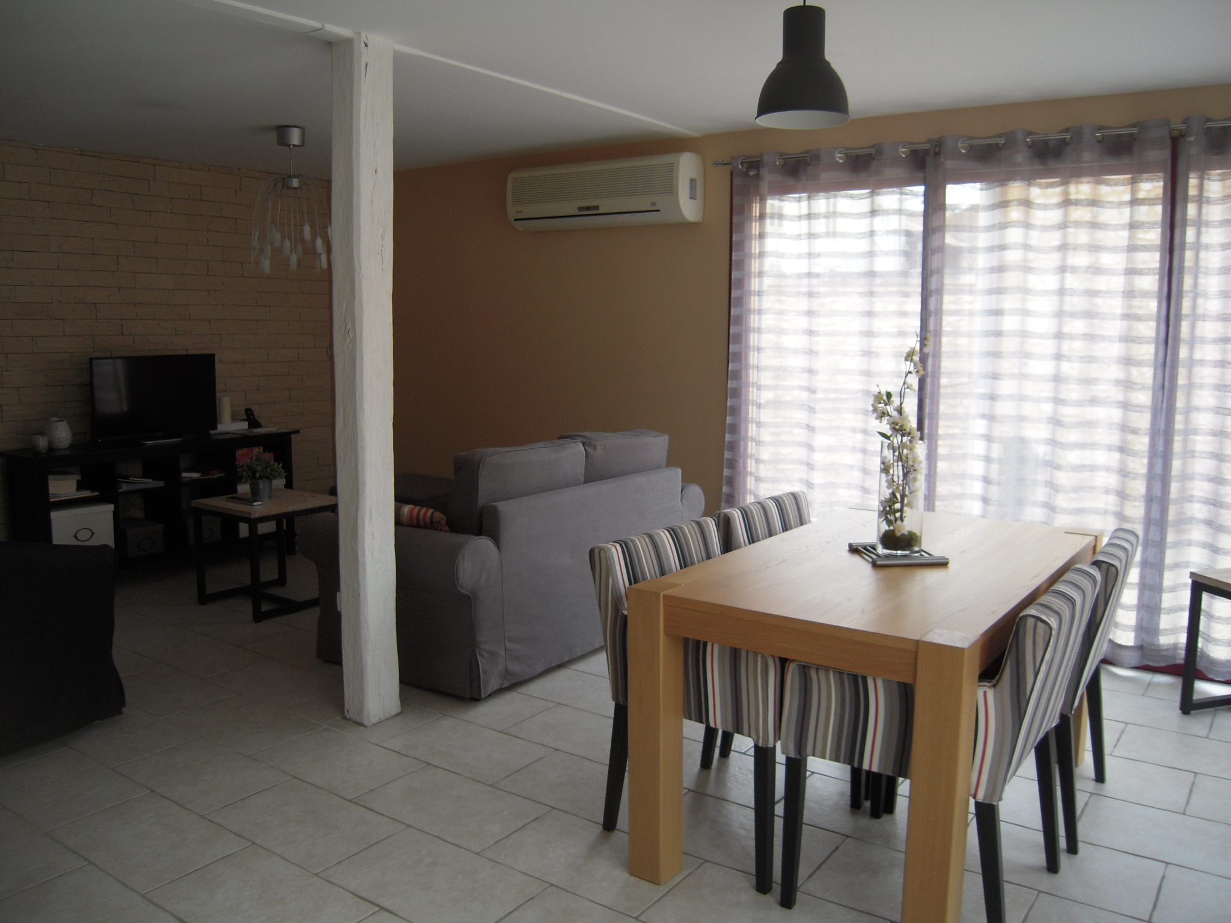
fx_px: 996
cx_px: 616
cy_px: 462
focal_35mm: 28
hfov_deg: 63.4
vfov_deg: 49.7
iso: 100
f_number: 2.7
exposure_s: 1/60
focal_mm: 5
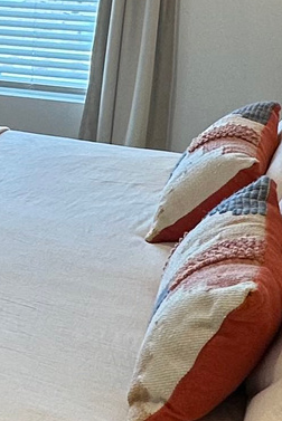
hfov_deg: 15.8
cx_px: -145
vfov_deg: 25.5
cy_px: 132
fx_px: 926
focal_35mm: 79
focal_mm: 2.22
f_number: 2.2
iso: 100
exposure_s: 1/120
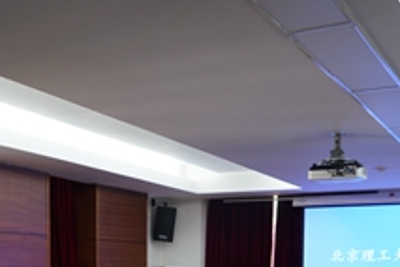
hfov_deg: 27.9
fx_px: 800
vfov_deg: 17.4
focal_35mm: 72
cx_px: 137
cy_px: 375
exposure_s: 1/30
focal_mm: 24
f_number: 4
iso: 400
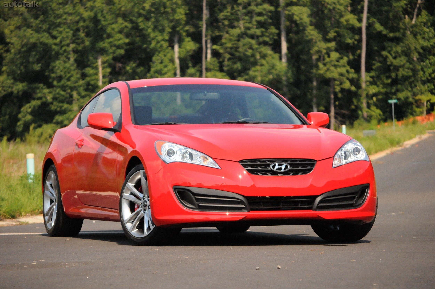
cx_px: 218
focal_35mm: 158
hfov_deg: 13.1
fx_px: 1901
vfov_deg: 8.7
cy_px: 144
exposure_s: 1/8000
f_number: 5.6
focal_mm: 105
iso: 2000
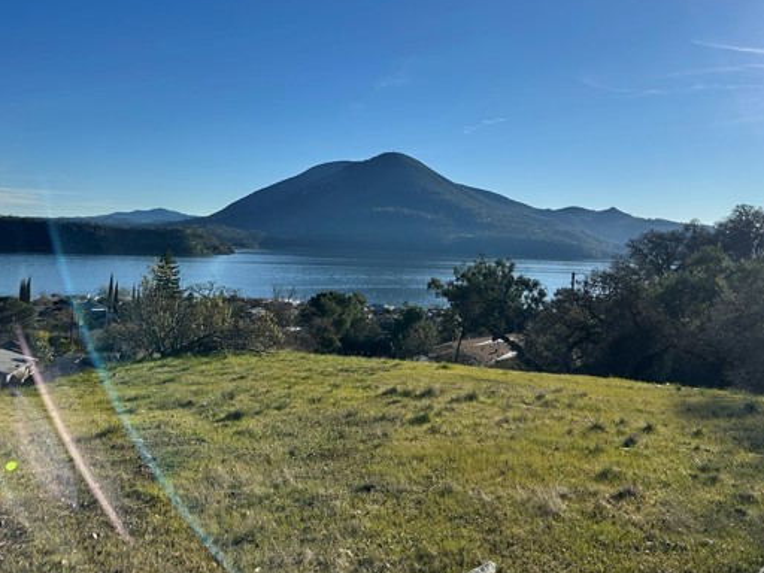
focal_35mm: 30
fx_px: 662
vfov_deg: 46.6
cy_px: 242
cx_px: 452
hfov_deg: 59.5
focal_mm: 6.86
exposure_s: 1/6623
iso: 80
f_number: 1.78
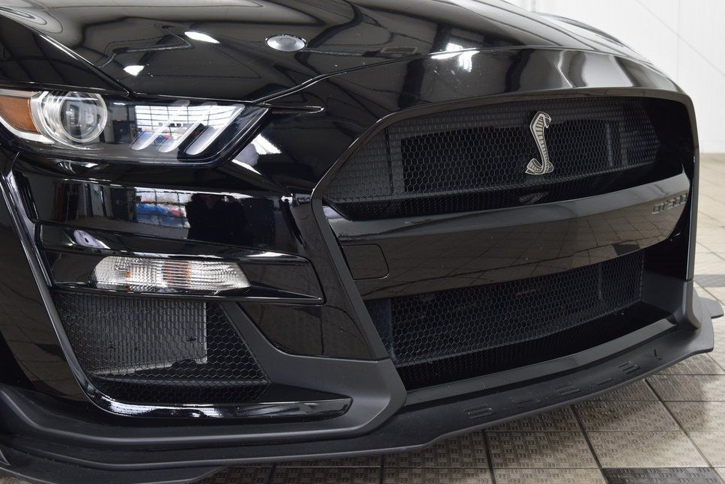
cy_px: 238
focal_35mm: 56
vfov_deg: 24.4
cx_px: 360
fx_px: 1119
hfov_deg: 35.9
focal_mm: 35
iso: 640
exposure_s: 1/15
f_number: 6.3
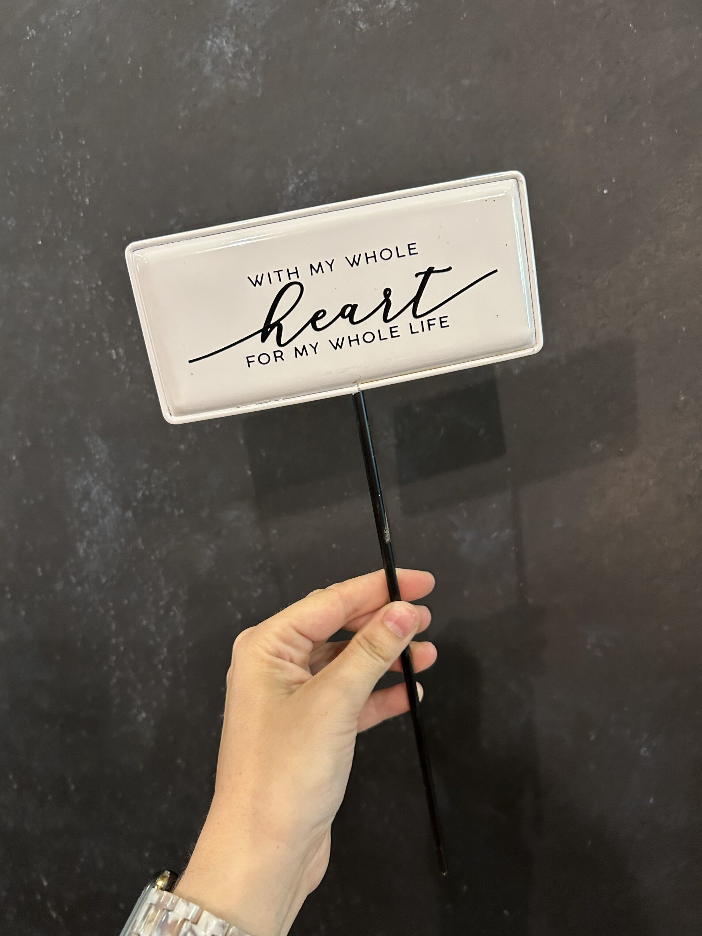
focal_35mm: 26
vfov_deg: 67.3
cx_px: 351
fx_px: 703
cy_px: 468
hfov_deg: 53.1
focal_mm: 5.7
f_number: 1.5
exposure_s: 1/60
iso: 250
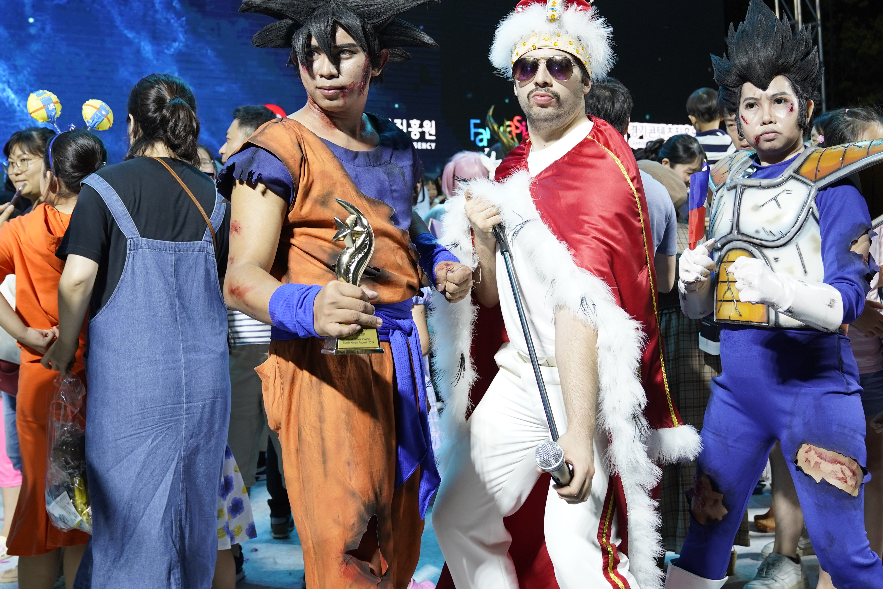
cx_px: 479
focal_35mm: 46
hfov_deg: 42.7
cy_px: 180
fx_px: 1128
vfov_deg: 29.0
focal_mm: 30
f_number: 4
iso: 640
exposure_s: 1/200
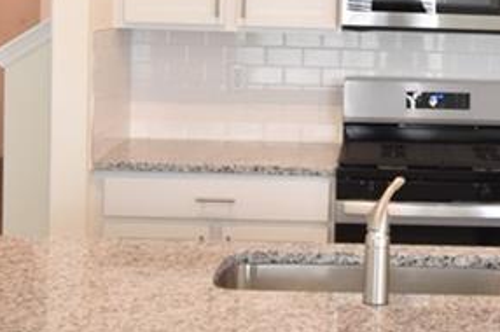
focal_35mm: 84
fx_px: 1165
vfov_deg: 16.0
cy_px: 40
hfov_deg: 23.5
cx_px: 458
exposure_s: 1/90
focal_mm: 10
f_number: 3.5
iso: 800
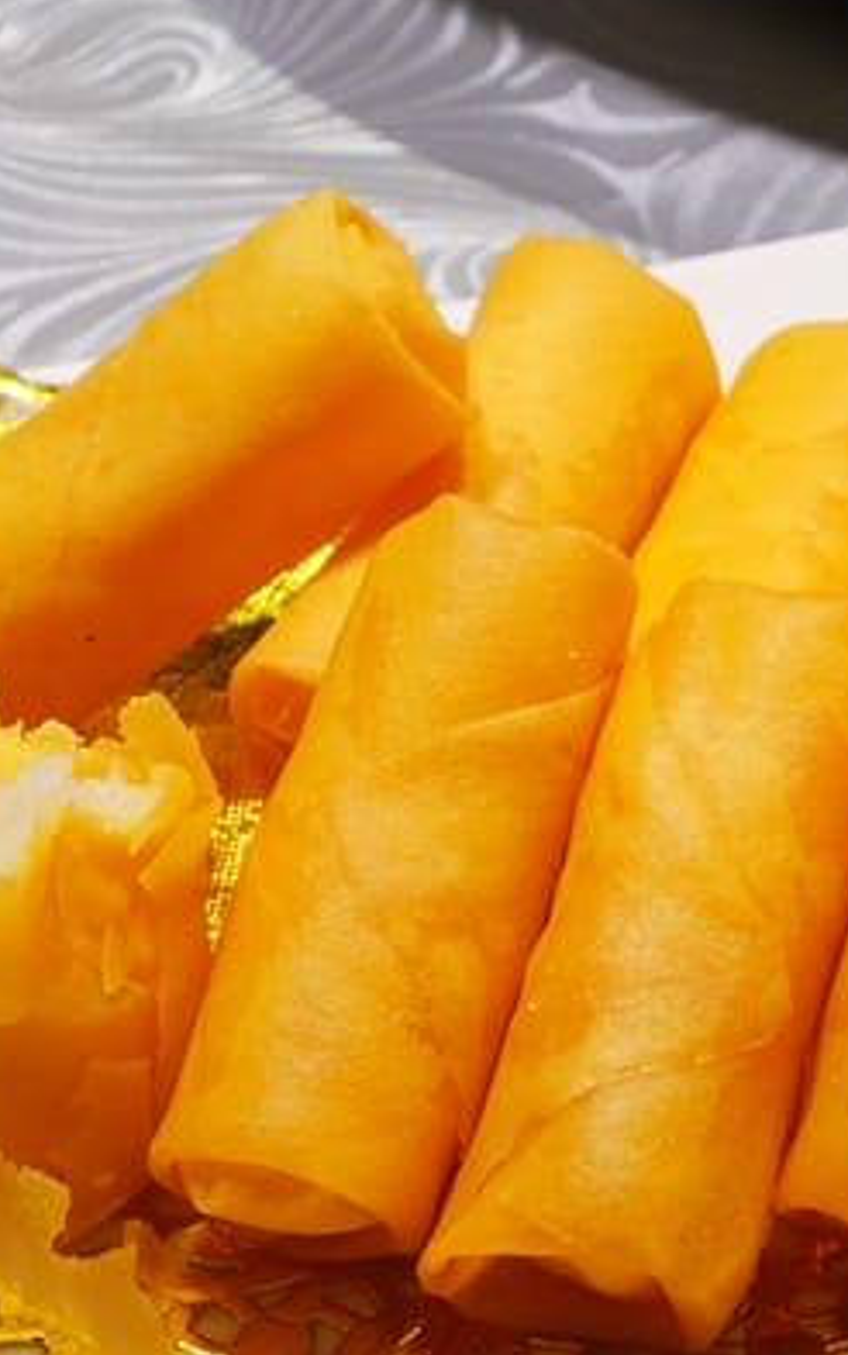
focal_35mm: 115
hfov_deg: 11.4
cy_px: 676
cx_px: 670
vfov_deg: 18.1
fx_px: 4248
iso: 800
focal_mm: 32
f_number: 5.6
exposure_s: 1/80
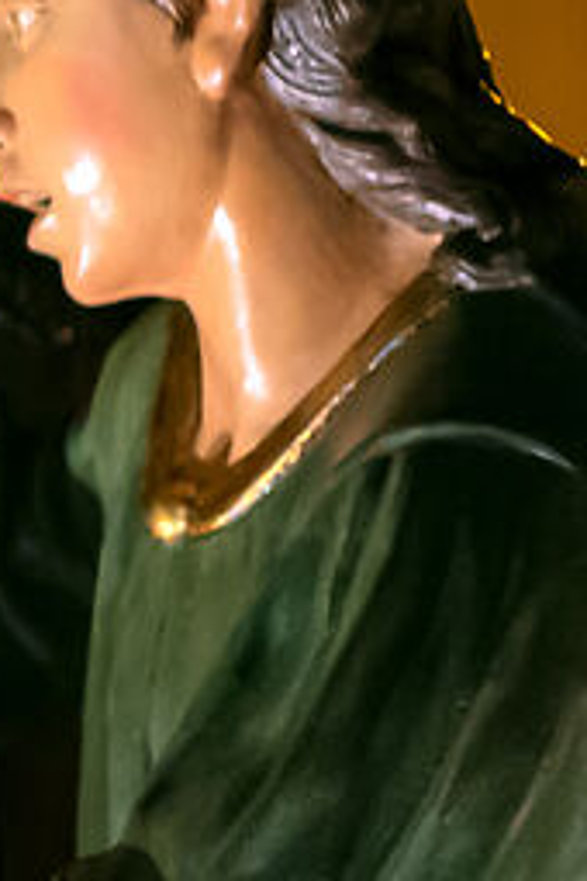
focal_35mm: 518
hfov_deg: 2.5
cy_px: 1296
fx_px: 12668
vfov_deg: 4.0
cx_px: -3004
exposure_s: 1/125
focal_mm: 55
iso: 640
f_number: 1.8
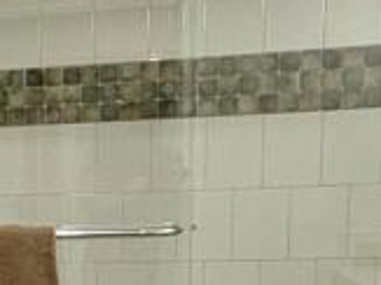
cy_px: 348
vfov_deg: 16.1
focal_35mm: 88
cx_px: -93
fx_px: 968
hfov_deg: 20.6
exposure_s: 1/120
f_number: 2.2
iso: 250
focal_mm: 2.22
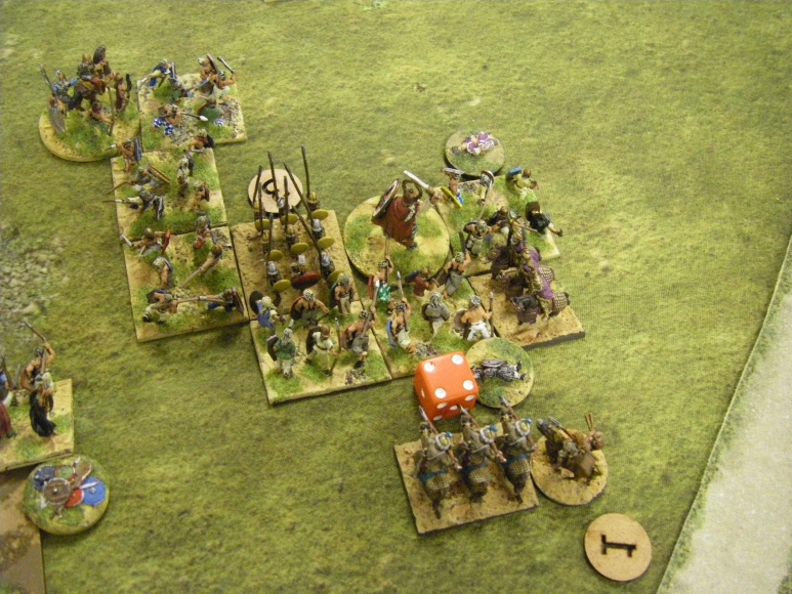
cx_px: 396
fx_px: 870
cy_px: 297
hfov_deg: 49.0
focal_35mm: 38
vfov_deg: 37.7
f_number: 3.5
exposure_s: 1/30
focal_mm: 6.3
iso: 800
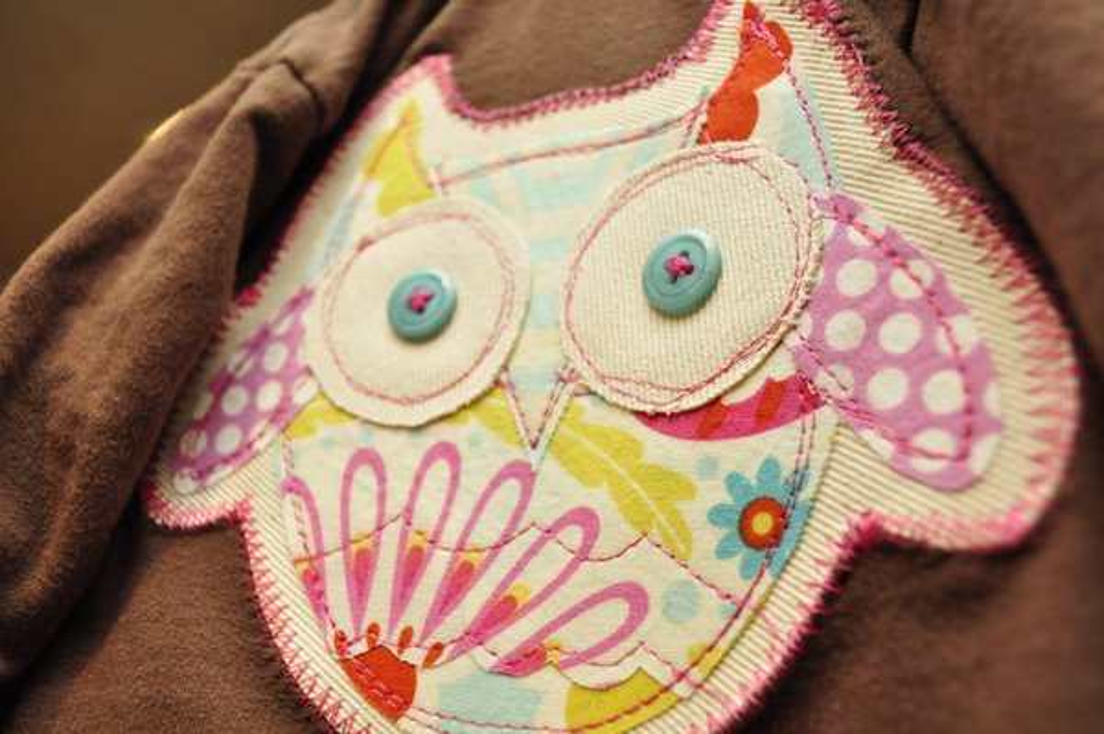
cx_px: 552
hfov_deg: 57.3
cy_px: 367
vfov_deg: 39.9
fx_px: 1011
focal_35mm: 33
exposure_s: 1/60
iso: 1250
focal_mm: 22
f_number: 5
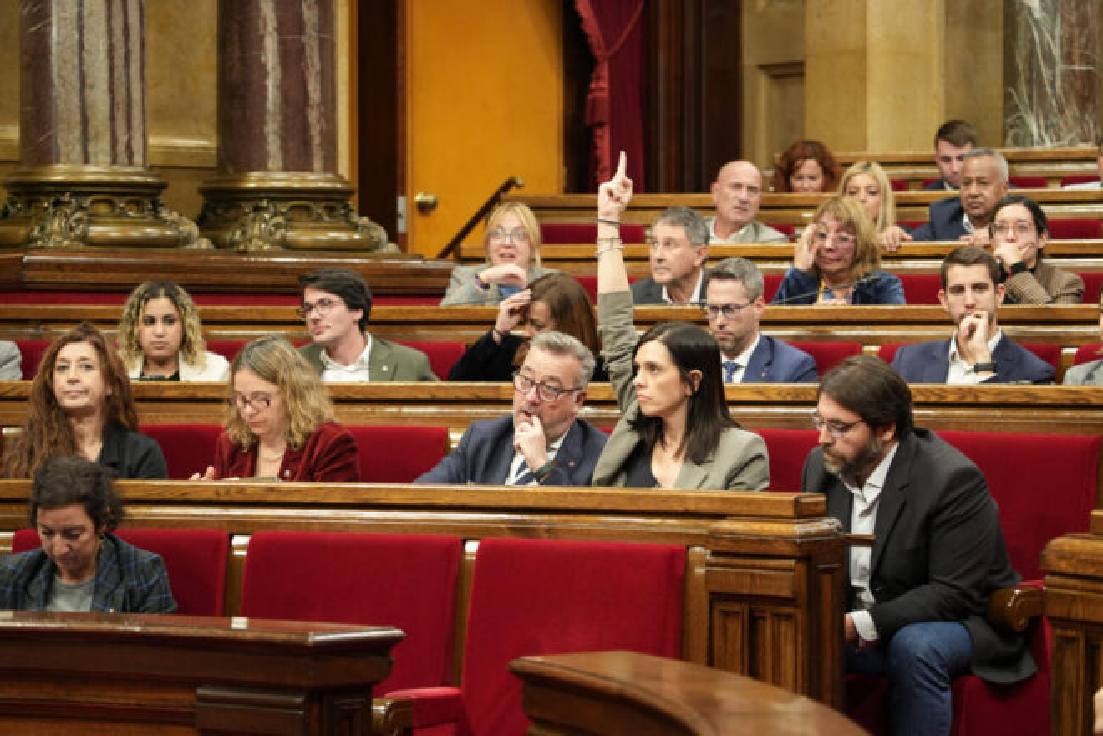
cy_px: 368
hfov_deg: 19.5
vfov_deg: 13.0
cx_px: 552
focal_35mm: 105
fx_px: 3217
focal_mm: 105
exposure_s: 1/100
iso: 2500
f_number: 4
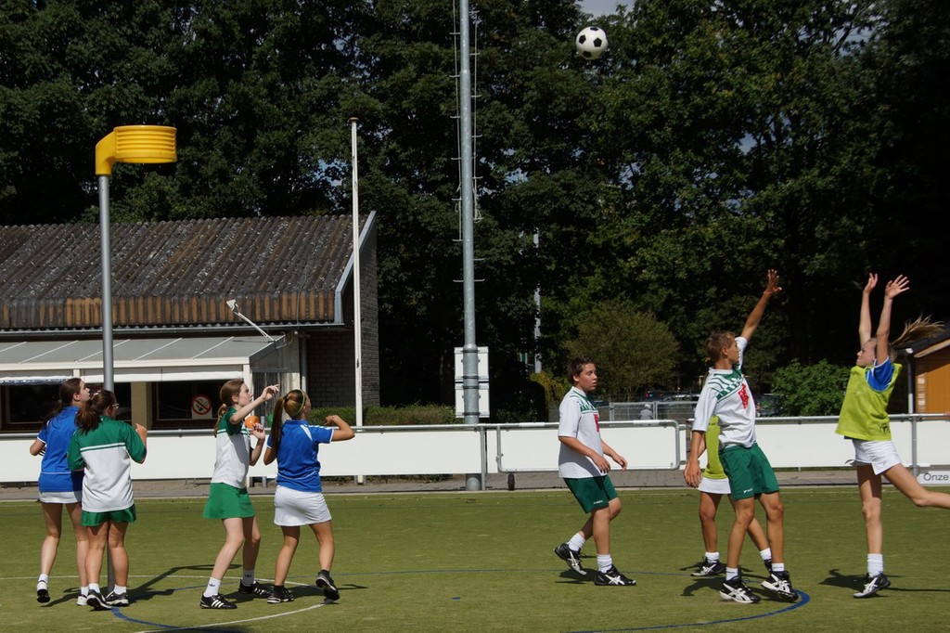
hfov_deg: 29.9
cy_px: 316
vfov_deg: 20.1
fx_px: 1781
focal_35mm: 68
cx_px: 475
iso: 100
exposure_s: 1/500
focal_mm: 45
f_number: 9
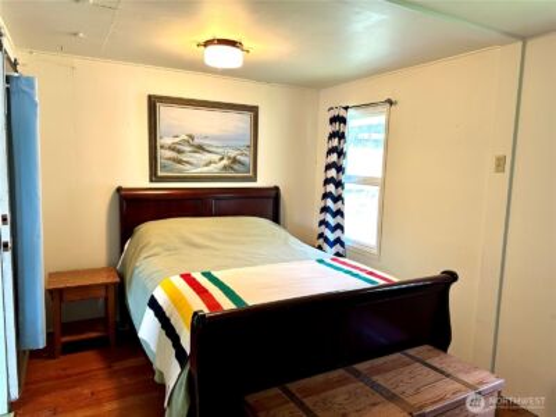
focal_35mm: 24
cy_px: 208
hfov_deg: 71.6
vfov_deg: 56.8
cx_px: 278
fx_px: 385
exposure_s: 1/60
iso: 160
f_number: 1.78
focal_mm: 6.86
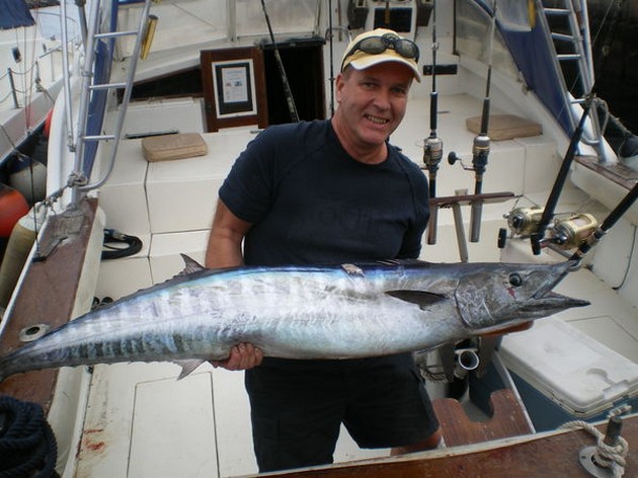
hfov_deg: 51.4
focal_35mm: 36
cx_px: 319
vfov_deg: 39.6
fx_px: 663
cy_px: 239
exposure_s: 1/200
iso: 50
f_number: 4.6
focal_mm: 6.3
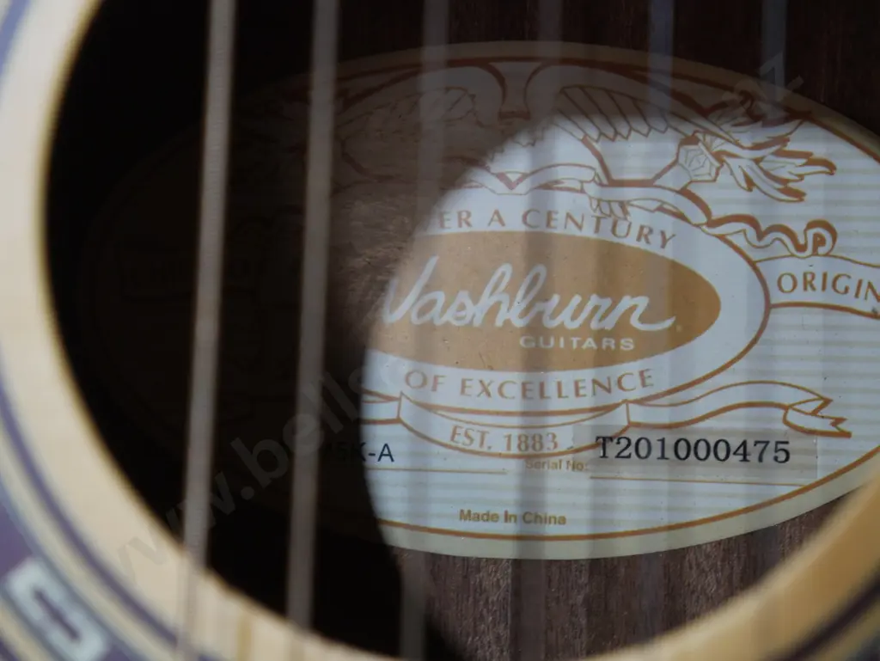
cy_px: 330
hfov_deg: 23.3
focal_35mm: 84
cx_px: 440
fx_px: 2136
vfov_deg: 17.6
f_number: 5.6
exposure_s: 1/100
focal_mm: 42
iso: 2000
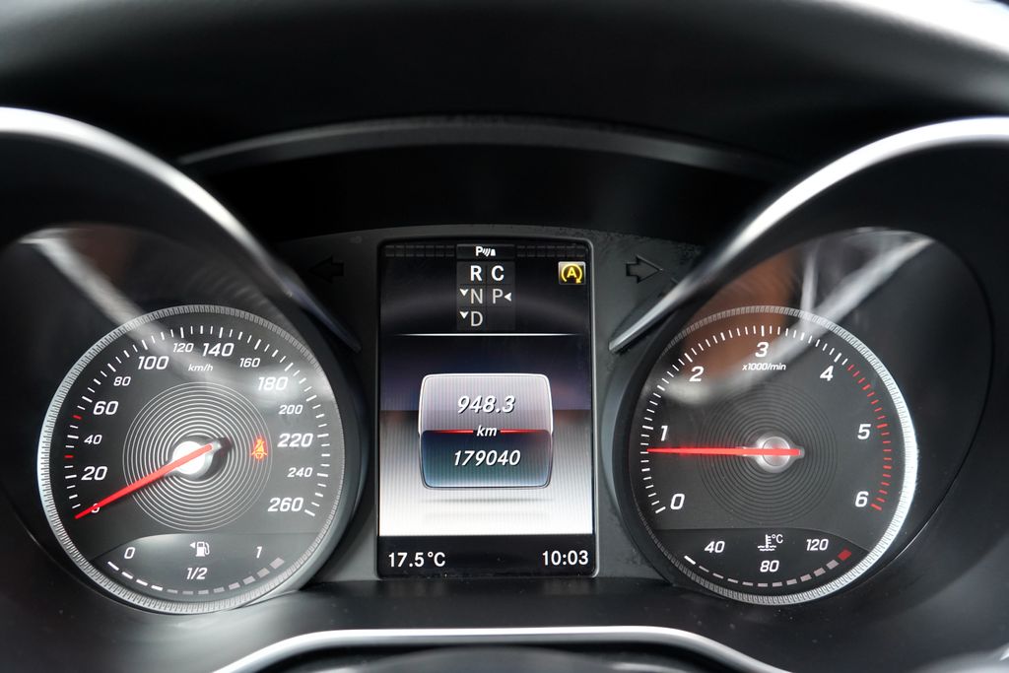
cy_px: 336
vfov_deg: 43.6
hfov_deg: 61.9
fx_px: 841
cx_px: 504
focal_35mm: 30
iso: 2500
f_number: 4
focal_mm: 30
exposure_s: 1/160
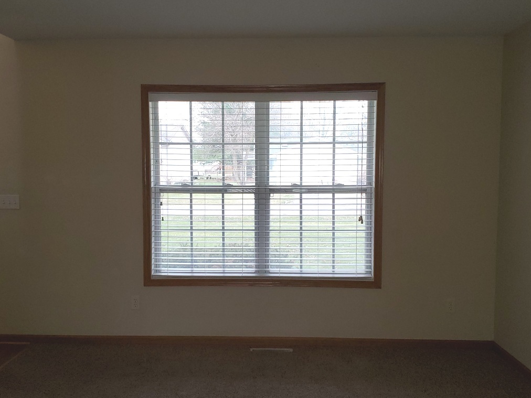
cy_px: 208
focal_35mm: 37
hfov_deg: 50.1
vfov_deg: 38.7
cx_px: 252
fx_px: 568
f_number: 2.4
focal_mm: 4.3
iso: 100
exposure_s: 1/40
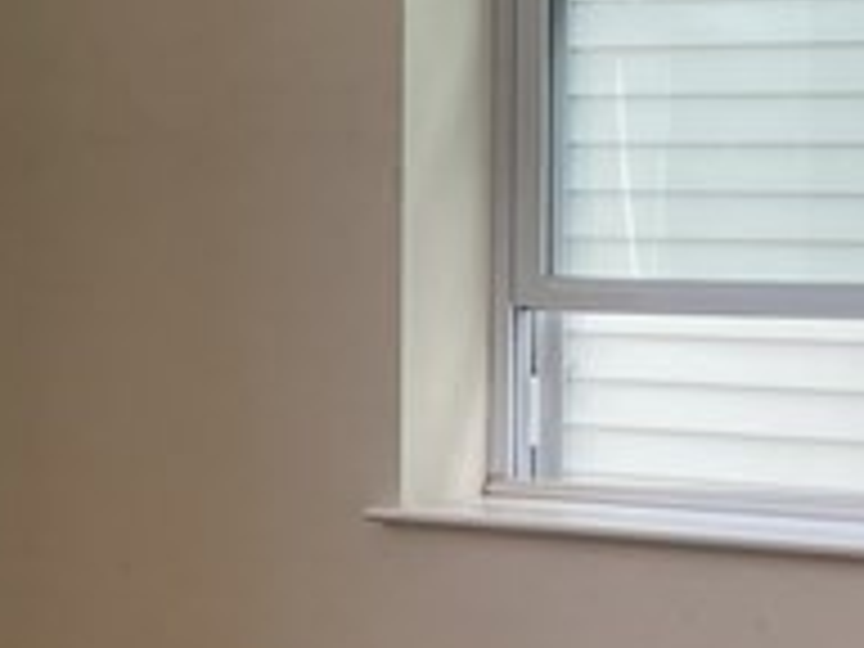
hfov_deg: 13.9
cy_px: 418
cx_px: -122
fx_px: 3469
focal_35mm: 139
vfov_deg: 10.7
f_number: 1.6
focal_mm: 4.2
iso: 40
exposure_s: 1/121
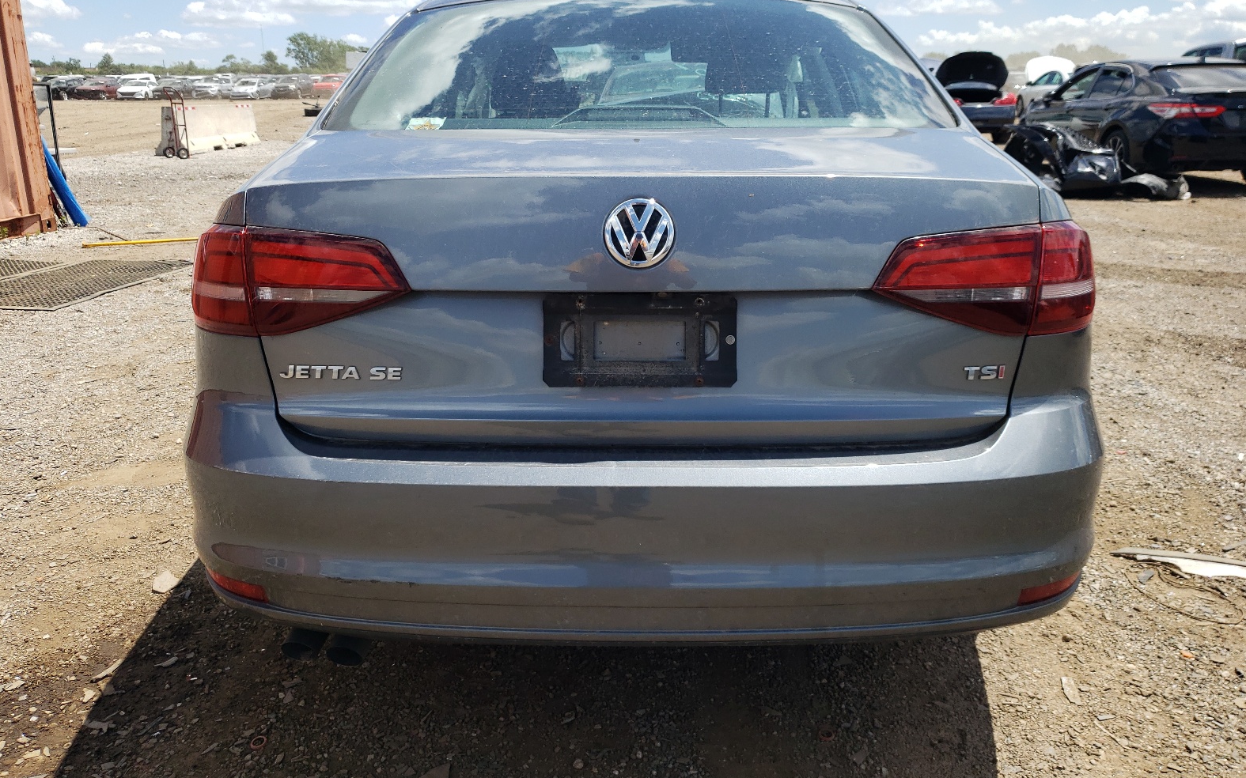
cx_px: 629
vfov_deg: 44.5
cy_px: 360
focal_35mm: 28
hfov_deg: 66.5
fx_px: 951
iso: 50
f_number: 1.5
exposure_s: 1/2500
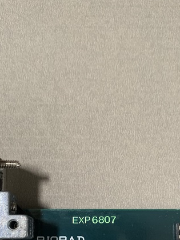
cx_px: 104
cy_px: 218
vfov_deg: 35.8
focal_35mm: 50
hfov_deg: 29.1
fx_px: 347
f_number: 1.8
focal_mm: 4.25
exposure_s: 1/60
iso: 400
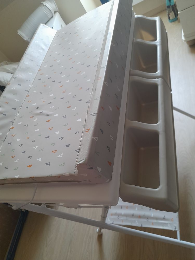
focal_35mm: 25
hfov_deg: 54.9
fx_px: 188
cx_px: 98
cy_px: 130
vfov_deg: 69.4
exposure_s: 1/33
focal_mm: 4.6
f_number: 2
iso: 320
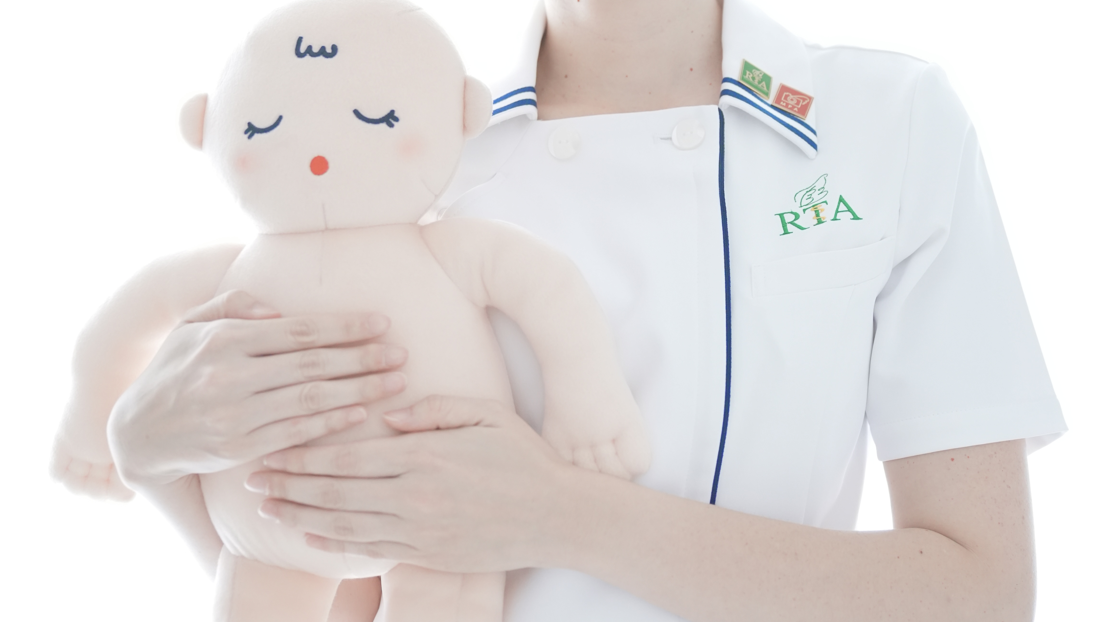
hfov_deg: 23.9
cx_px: 556
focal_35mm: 89
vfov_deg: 13.6
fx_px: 2610
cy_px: 181
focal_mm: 56
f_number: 2.2
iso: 3200
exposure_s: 1/125
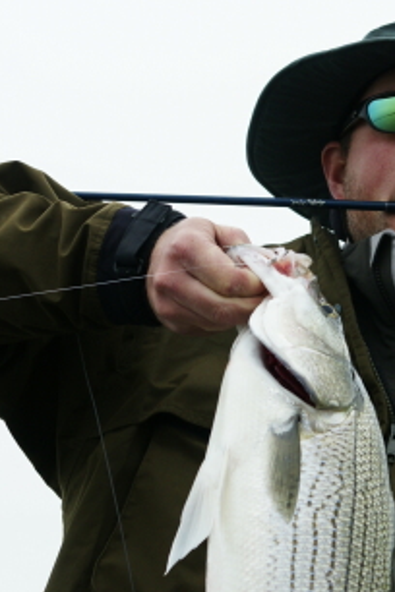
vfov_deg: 13.1
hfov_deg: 8.7
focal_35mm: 157
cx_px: 377
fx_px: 2584
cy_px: 298
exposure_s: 1/1000
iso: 200
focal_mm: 40
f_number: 4.5
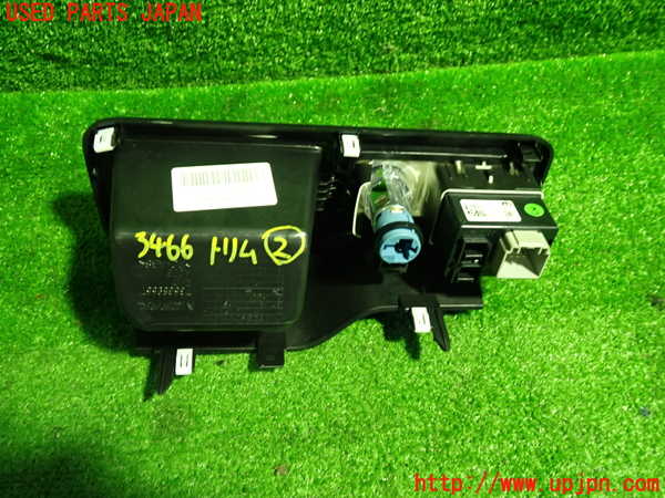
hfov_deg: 60.0
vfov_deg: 46.8
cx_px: 332
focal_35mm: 30
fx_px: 576
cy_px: 249
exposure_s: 1/30
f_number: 2.3
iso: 500
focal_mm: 5.4
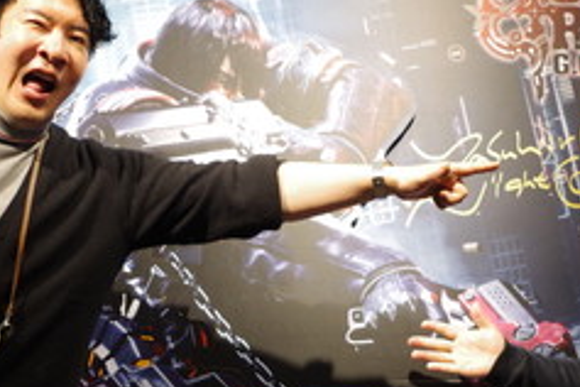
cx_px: 303
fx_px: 1079
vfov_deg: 20.2
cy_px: 290
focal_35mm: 67
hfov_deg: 30.1
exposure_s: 1/50
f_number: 4
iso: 800
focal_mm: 21.25
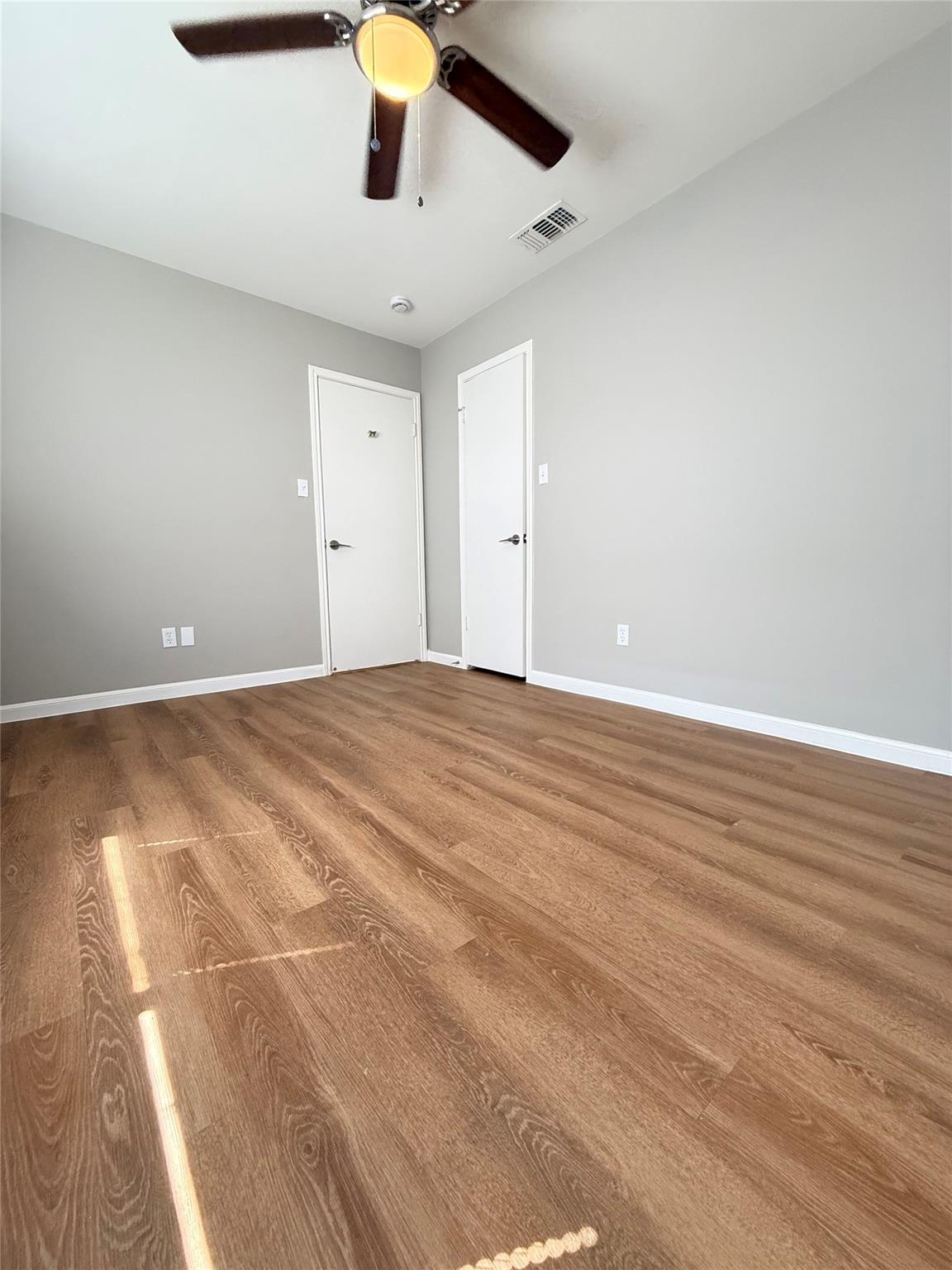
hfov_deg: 85.7
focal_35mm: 14
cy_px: 635
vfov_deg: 102.1
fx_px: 513
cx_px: 476
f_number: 2.2
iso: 500
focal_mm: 2.22
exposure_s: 1/120
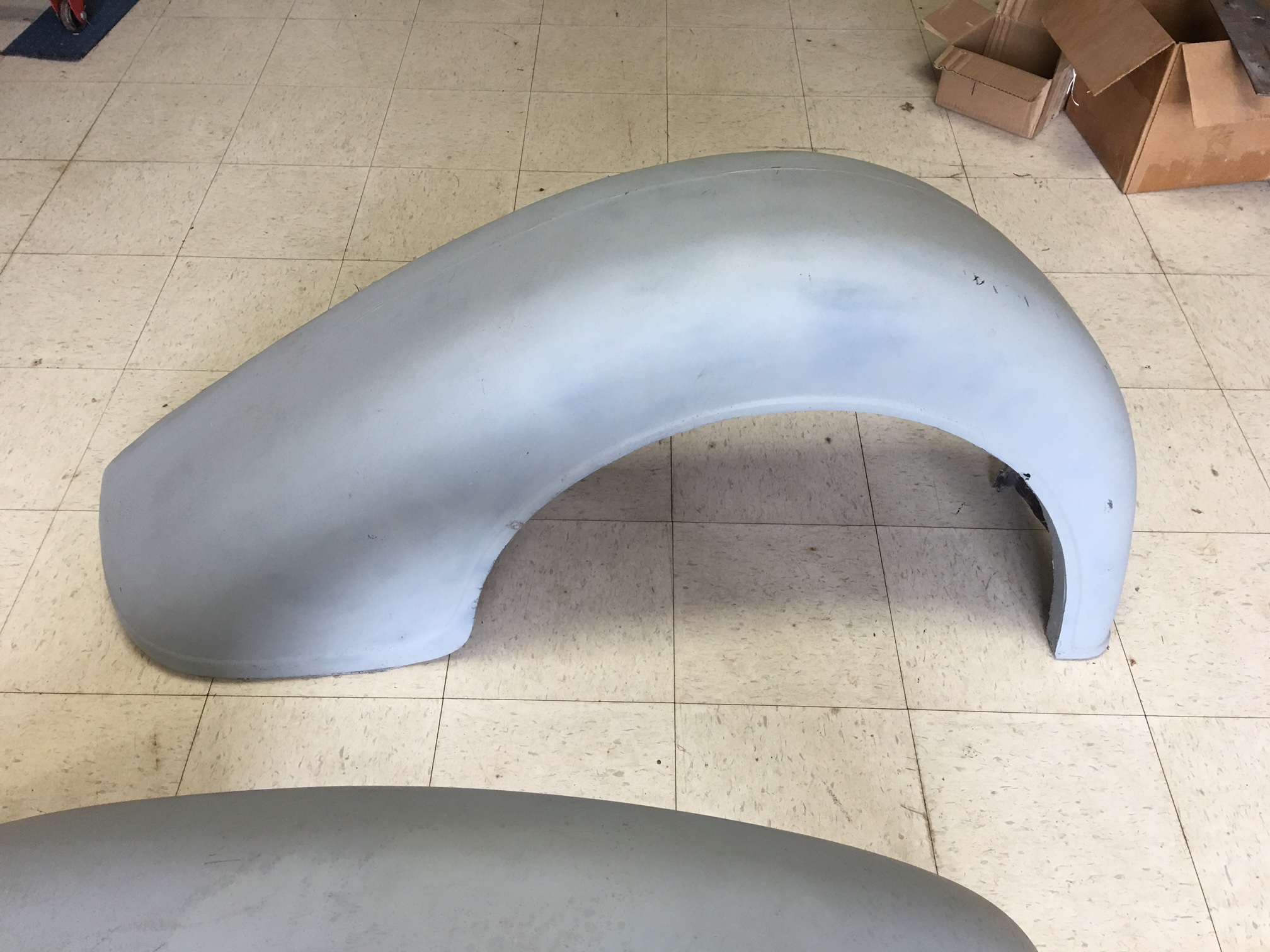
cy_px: 476
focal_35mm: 29
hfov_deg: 61.7
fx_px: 1064
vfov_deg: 48.2
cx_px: 635
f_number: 2.2
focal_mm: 4.15
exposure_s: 1/30
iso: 32
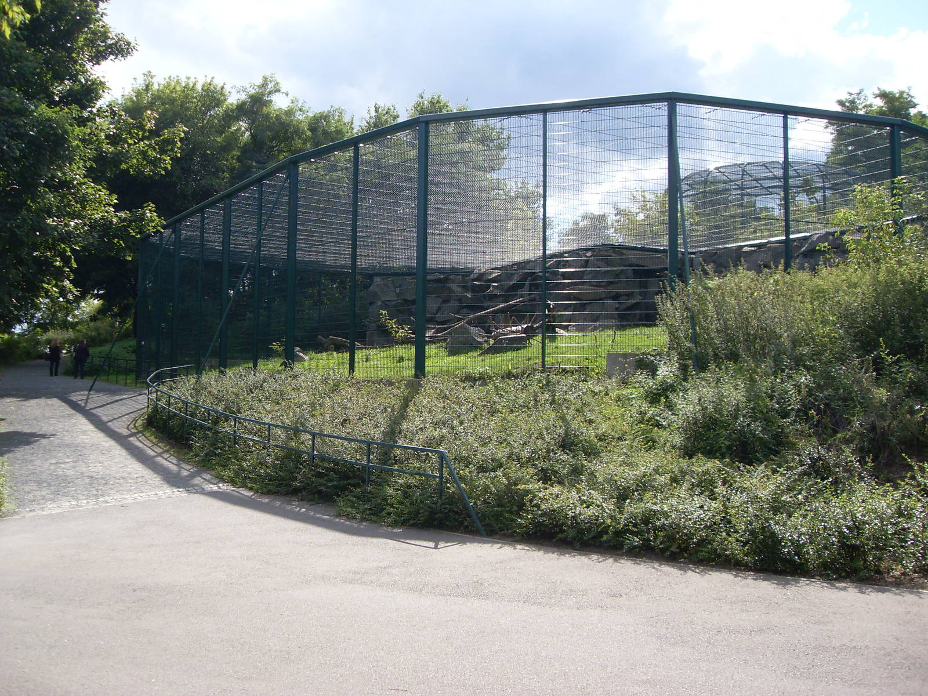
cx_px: 464
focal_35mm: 37
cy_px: 348
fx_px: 992
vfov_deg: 38.7
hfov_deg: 50.1
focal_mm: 6.3
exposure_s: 1/125
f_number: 7
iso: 80
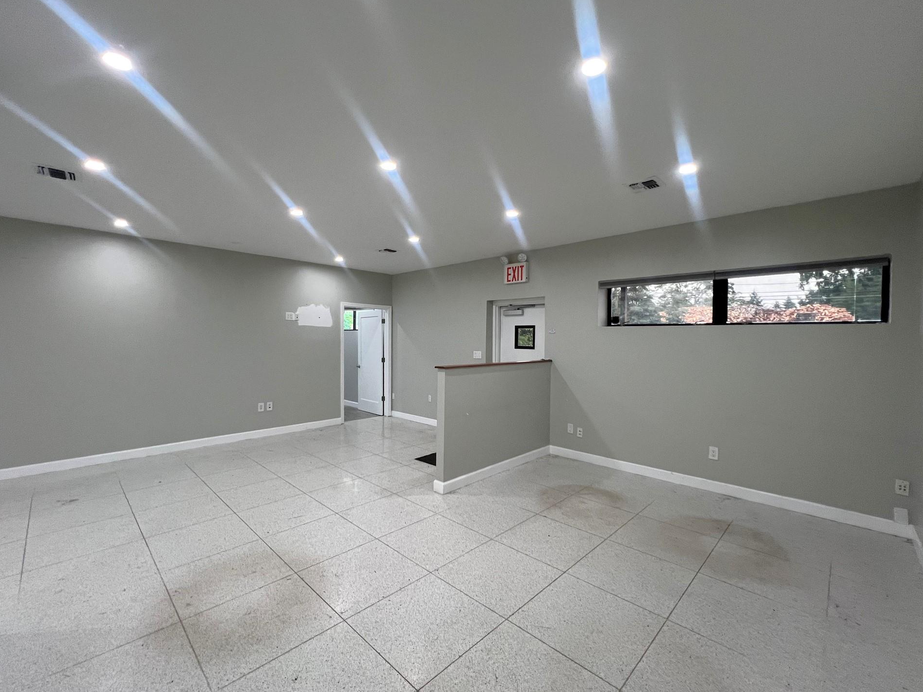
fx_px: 373
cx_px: 462
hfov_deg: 102.1
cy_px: 346
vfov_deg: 85.7
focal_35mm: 14
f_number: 1.8
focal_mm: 1.57
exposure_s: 1/120
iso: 160
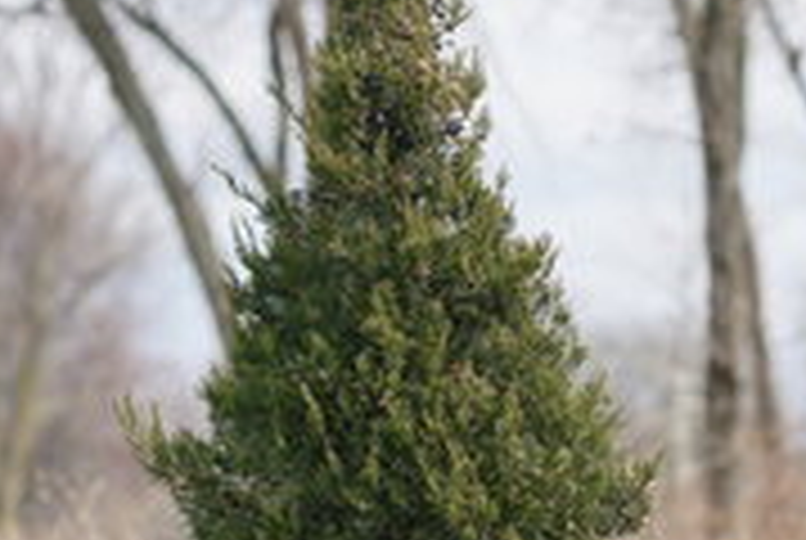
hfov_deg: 8.7
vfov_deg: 5.8
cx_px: 279
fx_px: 5315
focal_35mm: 237
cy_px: 572
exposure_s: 1/1600
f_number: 2
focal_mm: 85
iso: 100
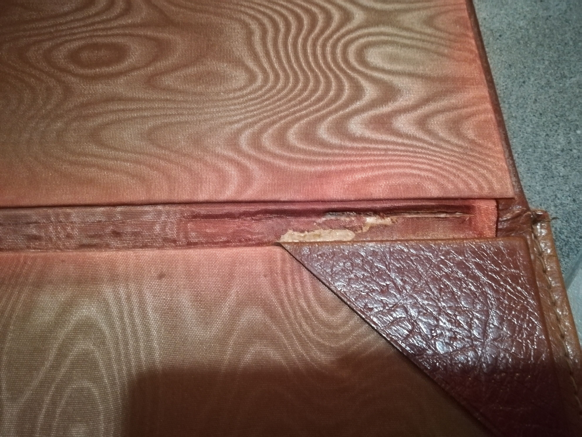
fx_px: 437
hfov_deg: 67.3
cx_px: 291
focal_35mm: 26
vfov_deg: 53.1
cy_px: 218
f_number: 2.2
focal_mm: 3.83
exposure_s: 1/14.3
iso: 1600
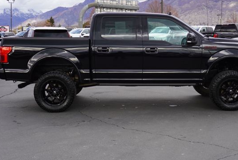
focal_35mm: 54
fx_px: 357
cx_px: 131
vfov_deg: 25.1
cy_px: 78
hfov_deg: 36.8
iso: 100
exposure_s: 1/80
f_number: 7.1
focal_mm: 30
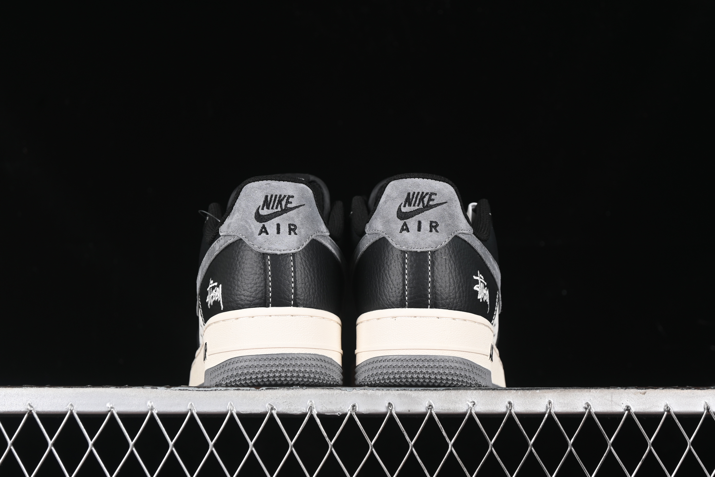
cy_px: 238
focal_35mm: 75
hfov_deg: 27.0
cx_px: 358
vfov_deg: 18.2
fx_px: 1489
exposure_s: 1/60
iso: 160
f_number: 6.3
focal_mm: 50
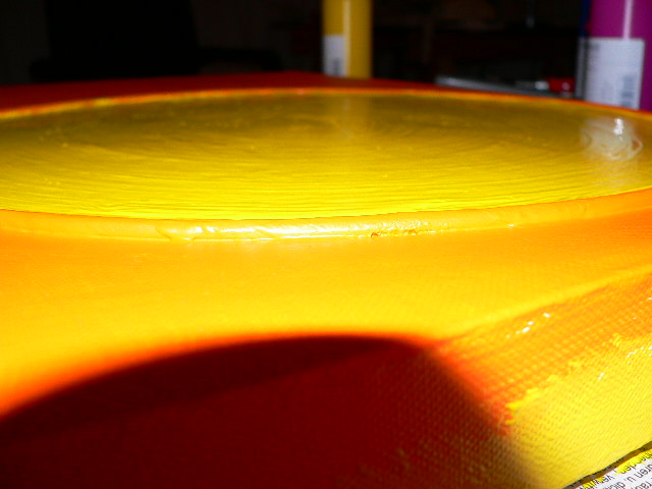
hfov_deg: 51.4
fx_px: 678
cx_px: 326
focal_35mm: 36
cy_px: 244
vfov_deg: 39.7
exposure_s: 1/250
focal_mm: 6
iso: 100
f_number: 2.8
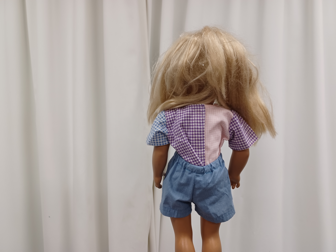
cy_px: 126
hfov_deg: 69.4
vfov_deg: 54.9
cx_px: 168
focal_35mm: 25
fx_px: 243
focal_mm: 4.6
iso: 250
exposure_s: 1/60
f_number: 1.8
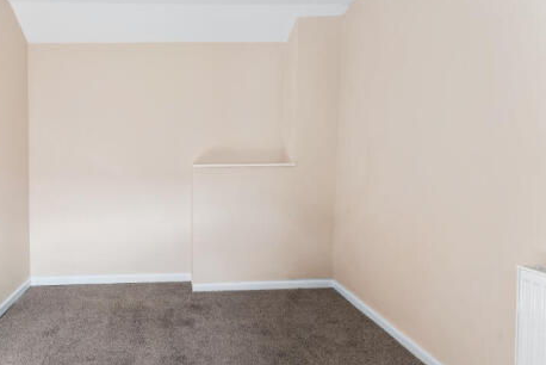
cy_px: 169
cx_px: 183
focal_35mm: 20
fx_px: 304
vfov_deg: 61.9
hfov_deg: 81.2
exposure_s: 1/400
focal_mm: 14
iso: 400
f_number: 8
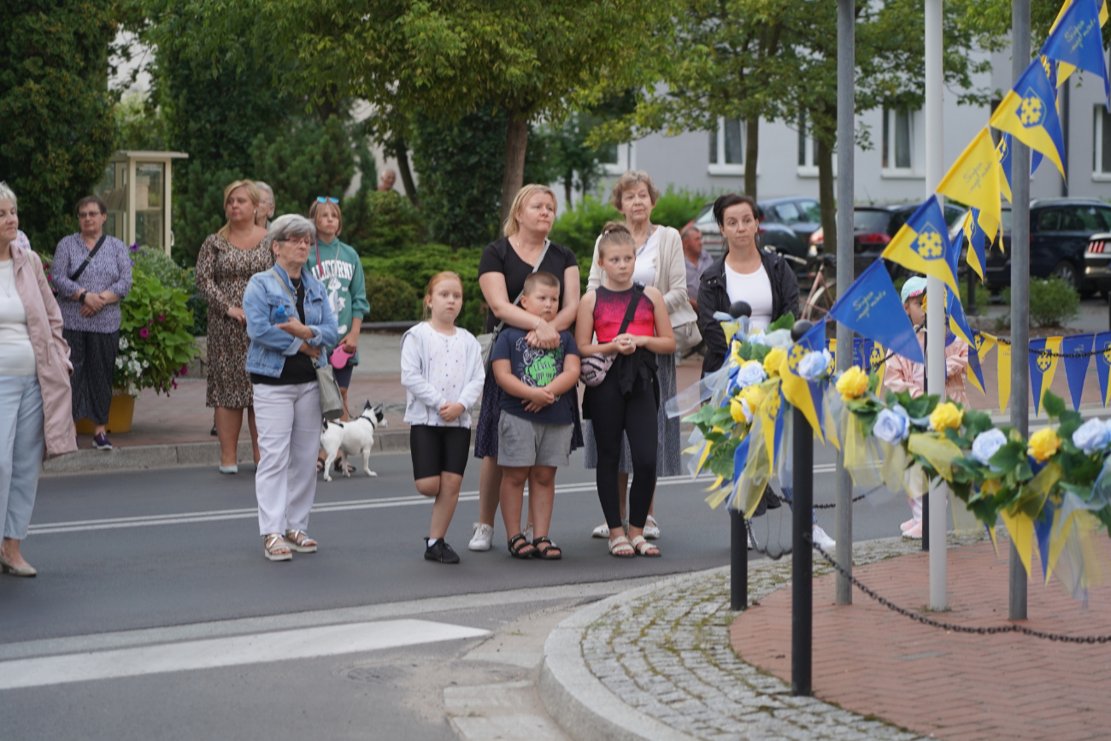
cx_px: 556
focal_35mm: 105
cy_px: 370
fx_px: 3241
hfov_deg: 19.5
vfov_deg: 13.0
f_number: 4
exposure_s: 1/160
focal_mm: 105
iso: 320
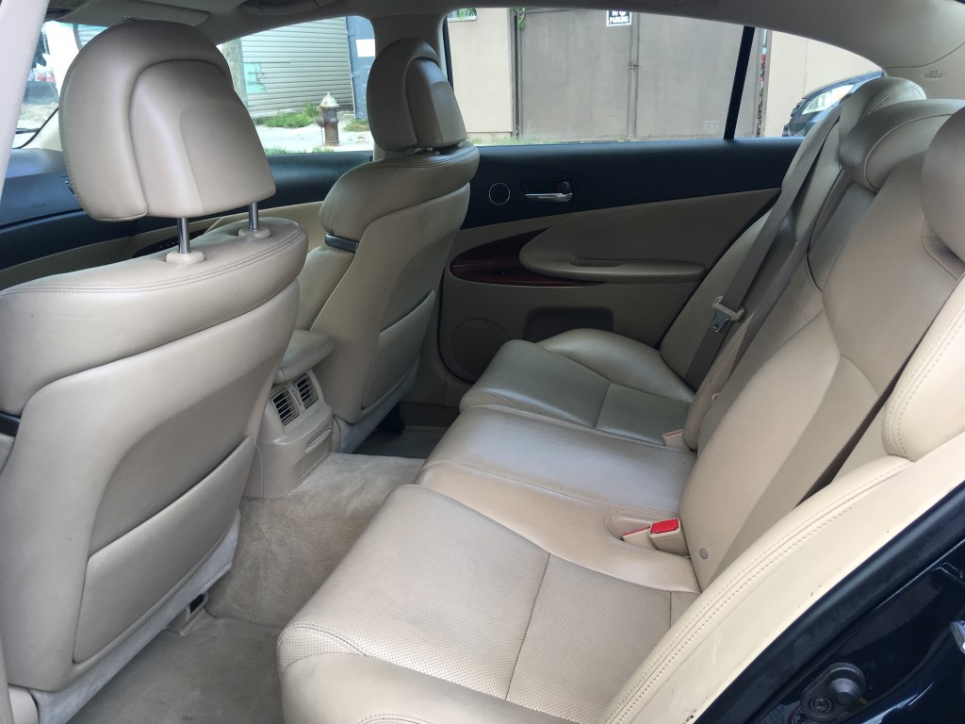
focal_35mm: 29
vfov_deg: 48.2
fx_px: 808
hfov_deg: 61.7
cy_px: 362
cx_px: 482
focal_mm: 4.15
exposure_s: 1/120
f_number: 2.2
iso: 25
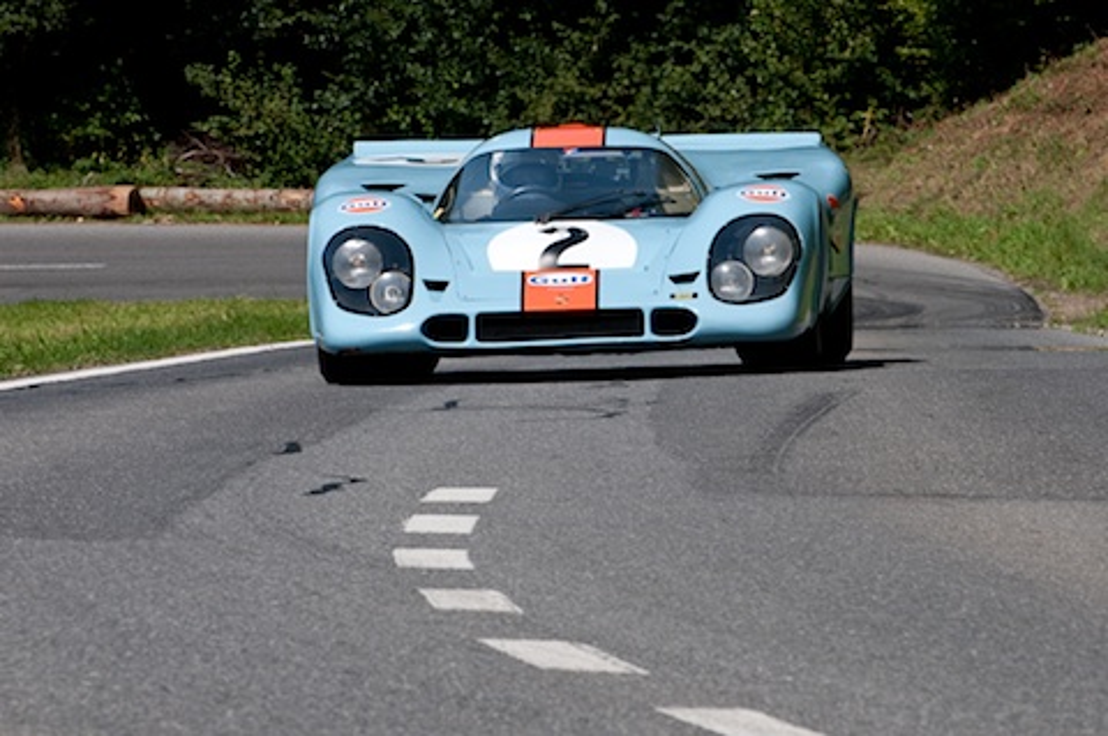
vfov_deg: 4.6
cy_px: 368
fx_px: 9224
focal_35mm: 300
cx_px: 554
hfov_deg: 6.9
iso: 125
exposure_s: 1/200
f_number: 16
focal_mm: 200
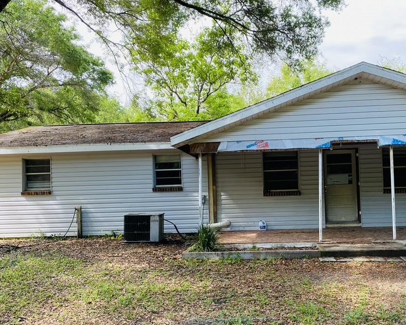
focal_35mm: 36
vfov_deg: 41.1
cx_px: 255
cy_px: 184
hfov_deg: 49.8
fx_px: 432
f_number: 1.8
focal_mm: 4.25
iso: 32
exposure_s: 1/456
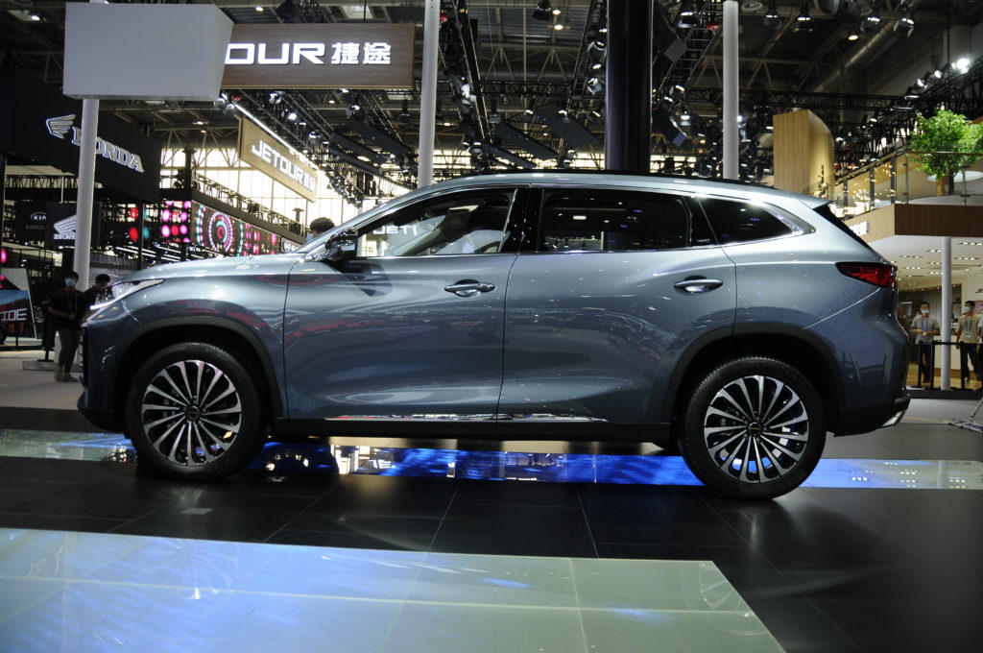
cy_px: 326
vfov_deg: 47.8
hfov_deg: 67.4
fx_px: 736
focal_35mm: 27
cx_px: 492
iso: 400
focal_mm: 18
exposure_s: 1/60
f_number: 4
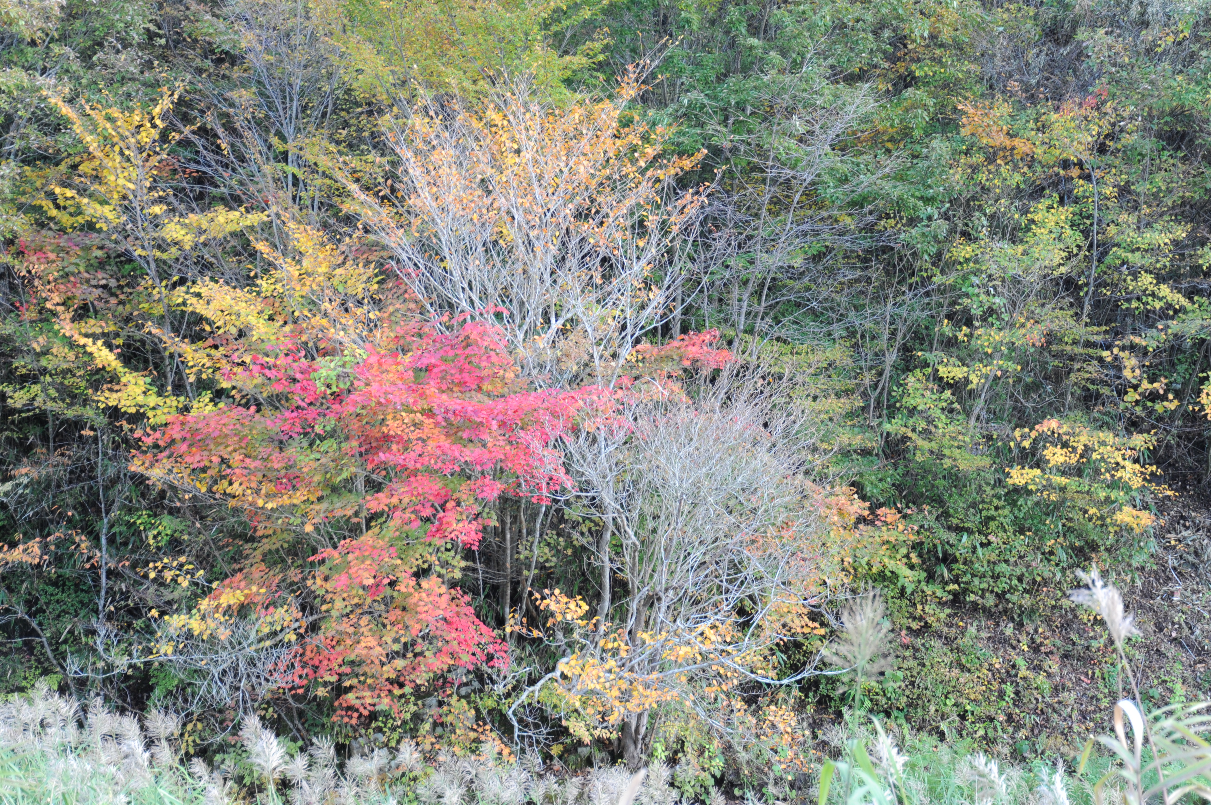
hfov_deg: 30.5
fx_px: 2219
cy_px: 399
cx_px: 597
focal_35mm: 66
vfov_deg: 20.6
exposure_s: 1/60
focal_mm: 65
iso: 1000
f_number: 5
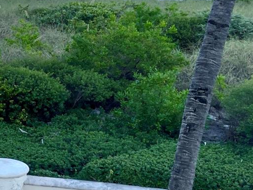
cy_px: 96
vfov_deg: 14.8
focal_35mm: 100
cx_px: -151
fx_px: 731
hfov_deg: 17.3
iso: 32
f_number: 1.6
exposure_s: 1/1618
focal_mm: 5.1
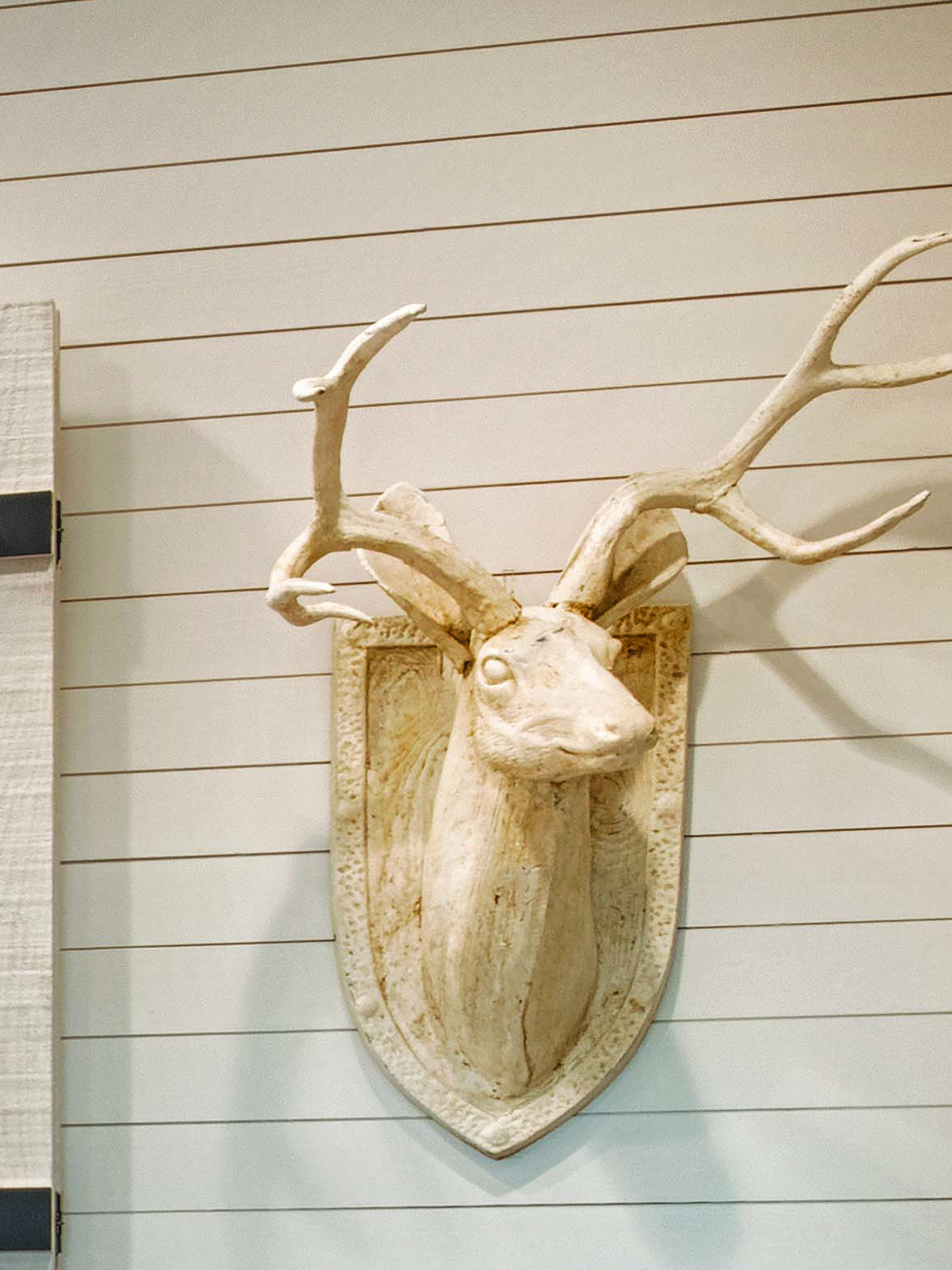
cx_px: -1042
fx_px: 3996
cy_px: 1841
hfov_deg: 11.9
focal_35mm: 109
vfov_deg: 16.6
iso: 400
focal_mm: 24
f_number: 22
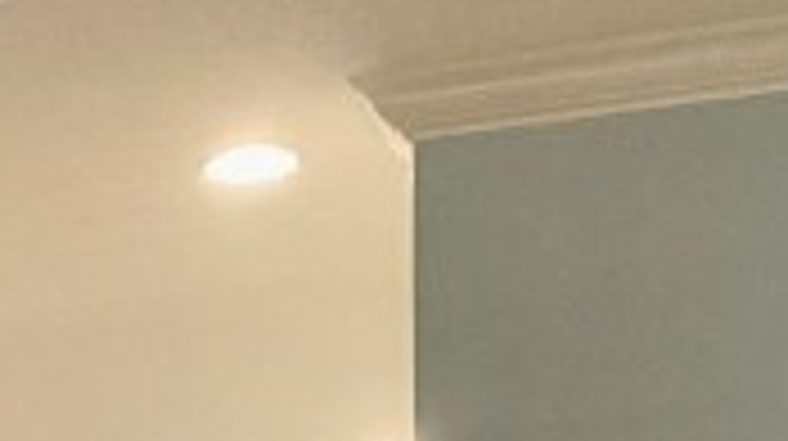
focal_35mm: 166
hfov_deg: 12.2
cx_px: -486
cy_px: 1336
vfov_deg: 6.6
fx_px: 3465
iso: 125
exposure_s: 1/60
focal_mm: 4.25
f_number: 1.8
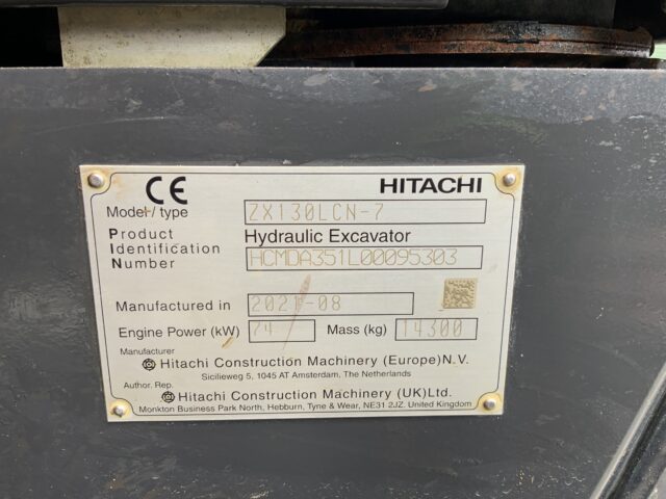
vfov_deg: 48.2
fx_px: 558
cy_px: 250
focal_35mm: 29
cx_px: 333
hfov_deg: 61.7
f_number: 1.8
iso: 25
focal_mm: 3
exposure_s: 1/122
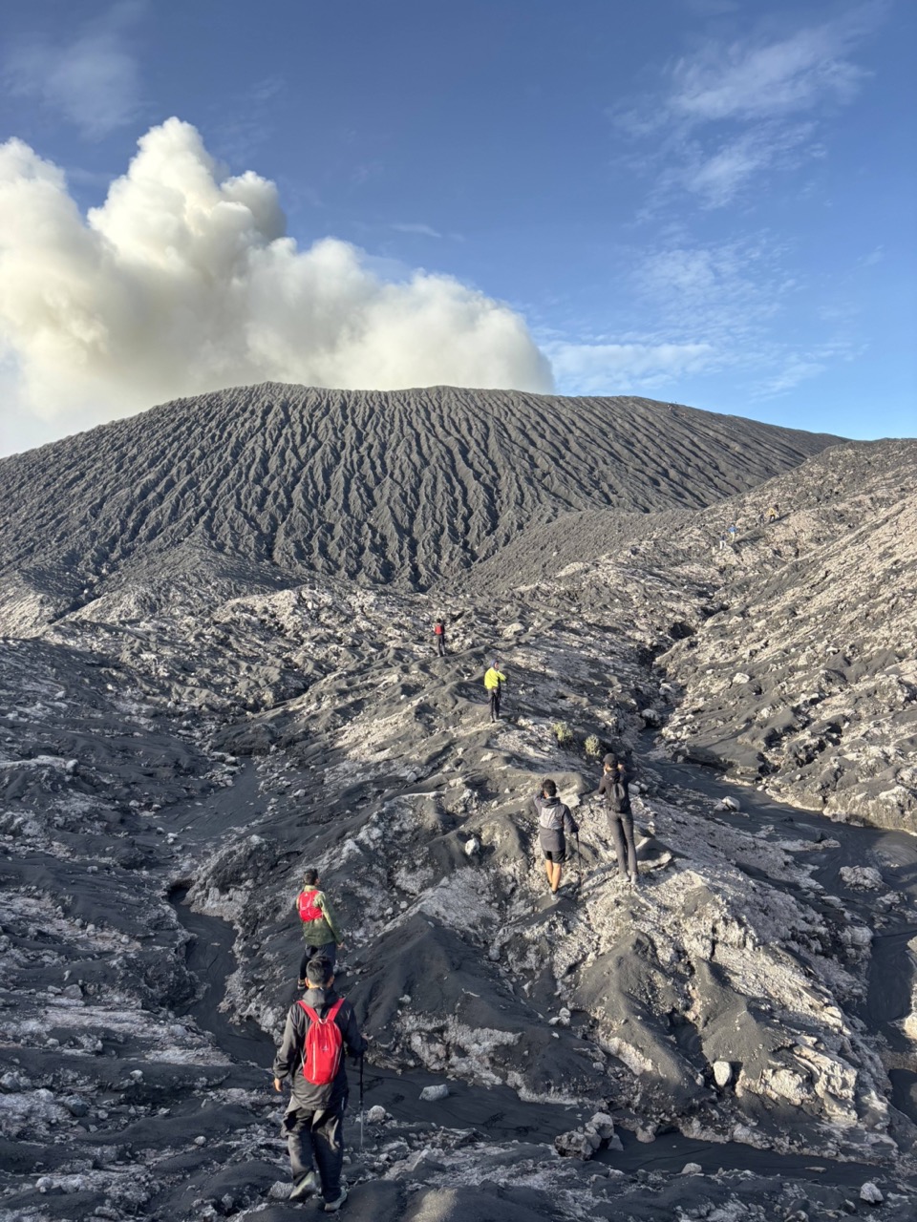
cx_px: 458
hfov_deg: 53.1
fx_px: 918
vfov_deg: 67.3
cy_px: 611
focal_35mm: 26
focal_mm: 6
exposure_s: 1/452
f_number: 1.6
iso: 50
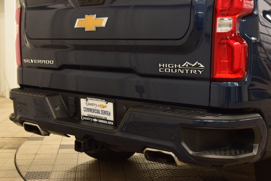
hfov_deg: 35.0
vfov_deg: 23.8
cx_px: 136
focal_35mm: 57
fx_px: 429
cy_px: 90
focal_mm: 38
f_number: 6.3
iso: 720
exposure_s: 1/15
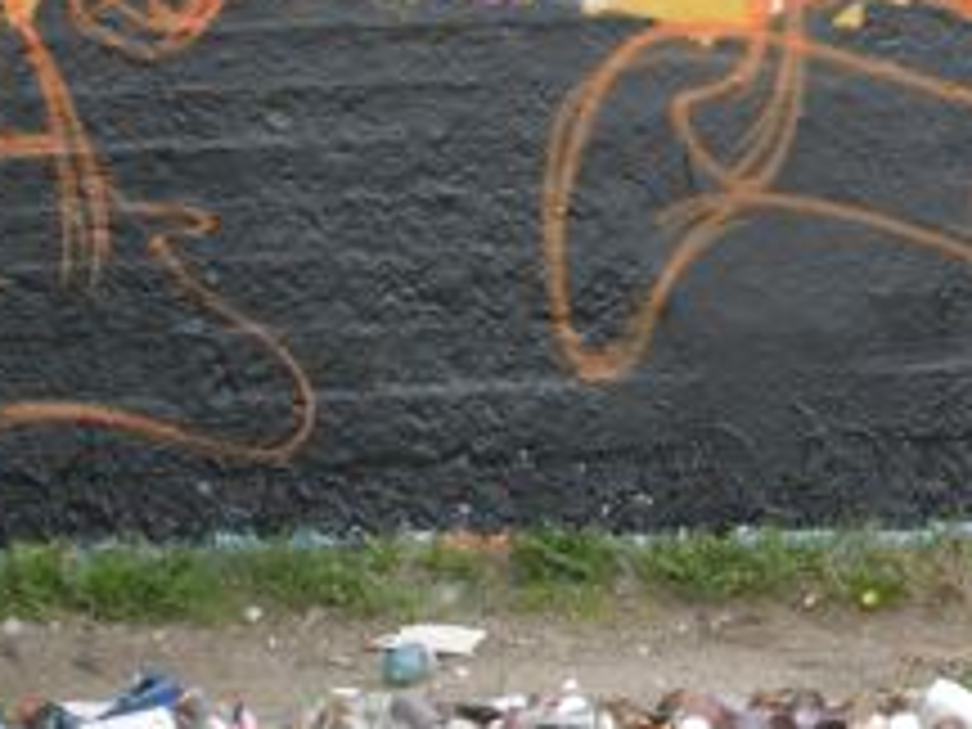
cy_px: 169
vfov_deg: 6.3
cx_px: 842
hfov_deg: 8.4
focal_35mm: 234
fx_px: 6571
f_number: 4.7
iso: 64
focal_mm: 21.5
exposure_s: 1/89.6
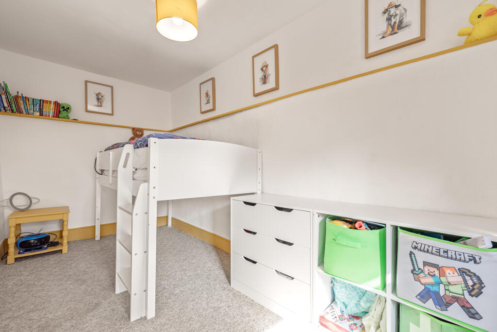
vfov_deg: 77.4
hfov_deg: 100.4
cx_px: 248
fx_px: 207
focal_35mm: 15
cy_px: 166
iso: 100
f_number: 8
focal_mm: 15
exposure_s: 1/13
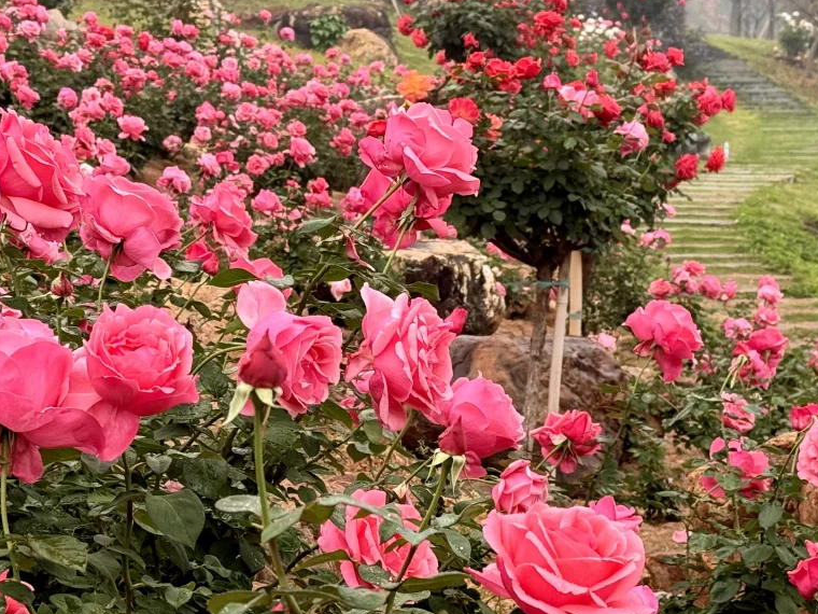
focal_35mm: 91
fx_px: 2150
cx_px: 358
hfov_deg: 21.5
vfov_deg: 16.2
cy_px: 372
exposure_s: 1/95
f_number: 1.78
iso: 100
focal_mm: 6.76
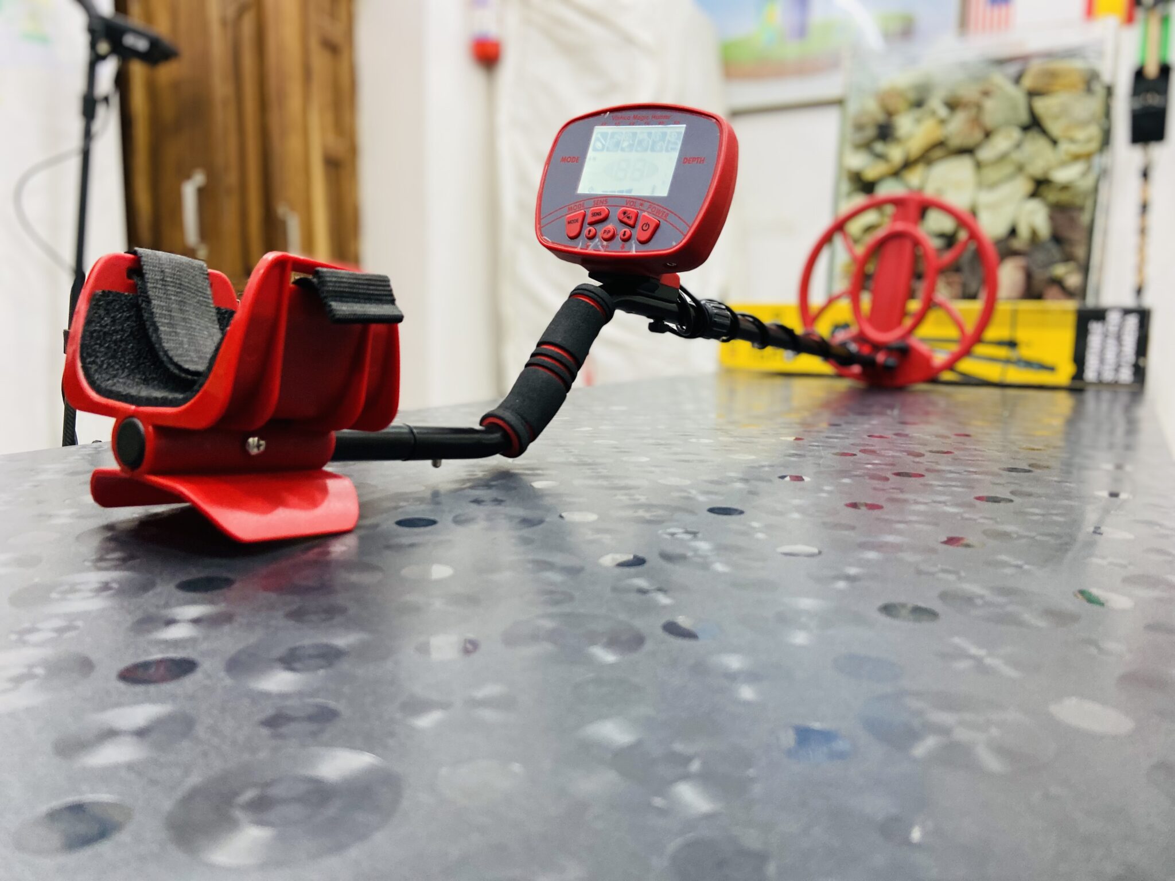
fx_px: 883
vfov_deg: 53.1
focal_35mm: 26
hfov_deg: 67.3
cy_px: 440
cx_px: 588
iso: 100
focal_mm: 4.25
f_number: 1.8
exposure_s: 1/50
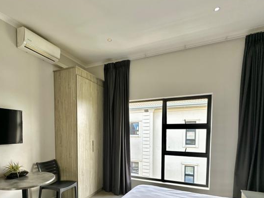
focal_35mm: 21
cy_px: 142
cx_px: 113
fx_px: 160
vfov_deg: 60.8
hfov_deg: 78.5
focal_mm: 2.22
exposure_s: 1/175
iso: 40
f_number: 2.2
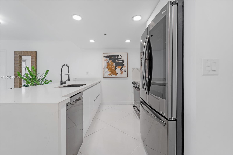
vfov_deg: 81.2
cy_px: 78
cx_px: 116
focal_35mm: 14
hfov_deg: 104.3
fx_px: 91
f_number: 8
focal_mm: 14
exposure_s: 1/13
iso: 100
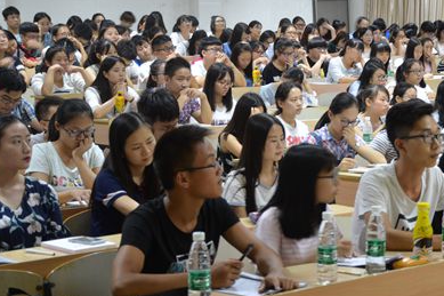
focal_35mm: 88
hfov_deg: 23.0
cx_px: 314
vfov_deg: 15.5
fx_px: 1085
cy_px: 130
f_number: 4.2
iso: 400
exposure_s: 1/4
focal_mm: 38
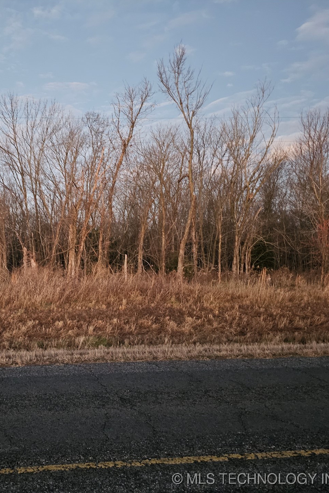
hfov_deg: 39.1
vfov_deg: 58.7
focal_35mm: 32
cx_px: 53
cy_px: 246
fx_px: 439
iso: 1600
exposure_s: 1/17.2
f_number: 1.7
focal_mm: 6.3
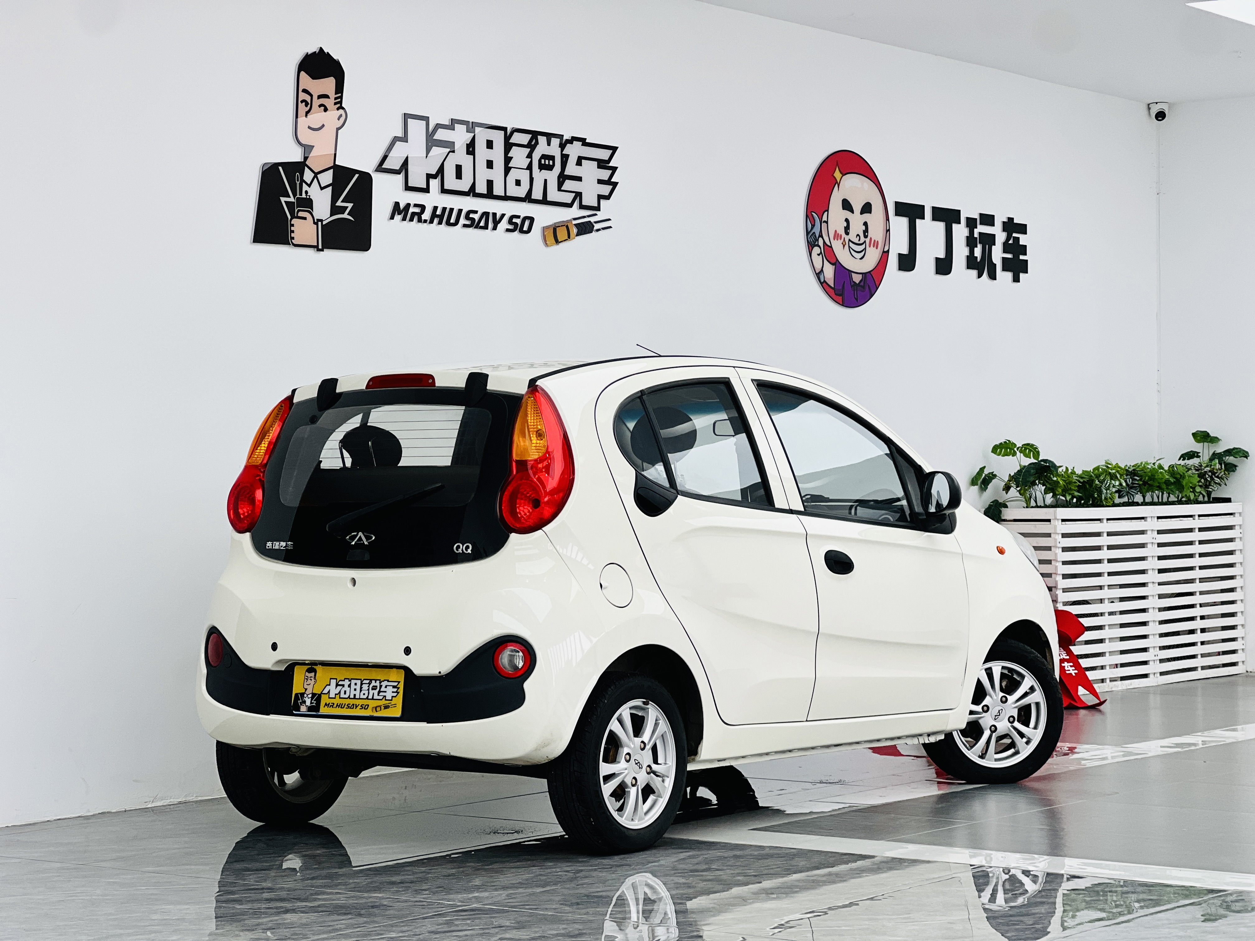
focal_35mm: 77
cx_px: 628
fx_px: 2792
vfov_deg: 19.1
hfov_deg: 25.3
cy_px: 470
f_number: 2.8
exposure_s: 1/100
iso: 50
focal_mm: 9
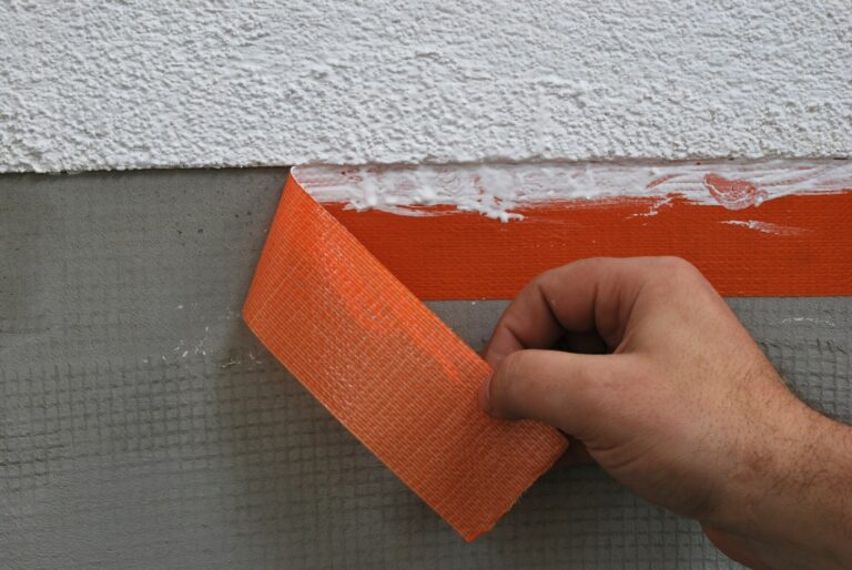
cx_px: 426
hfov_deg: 24.6
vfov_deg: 16.6
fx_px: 1955
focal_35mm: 82
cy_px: 285
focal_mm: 55
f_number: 14
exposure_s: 1/8
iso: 400
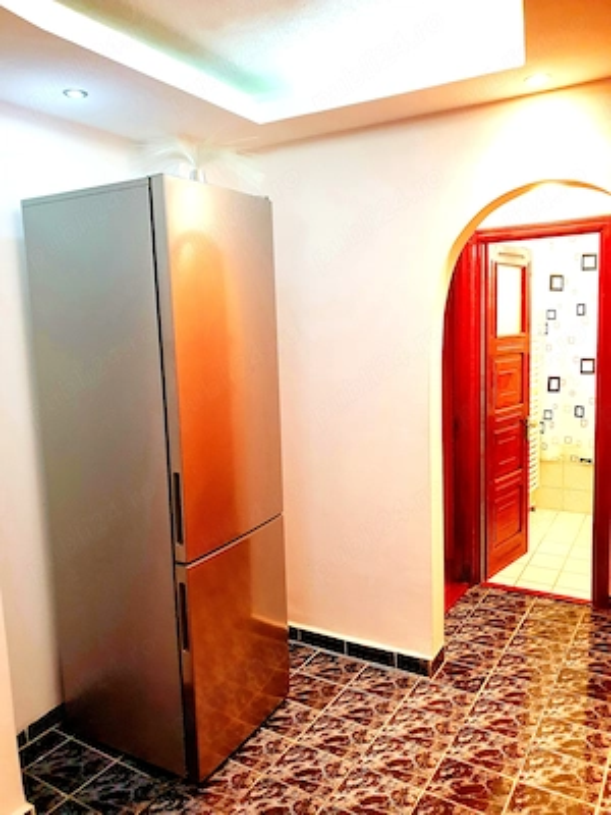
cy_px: 408
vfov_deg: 67.3
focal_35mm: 26
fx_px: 612
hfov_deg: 53.1
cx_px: 306
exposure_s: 1/33
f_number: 2.4
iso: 320
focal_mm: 4.3
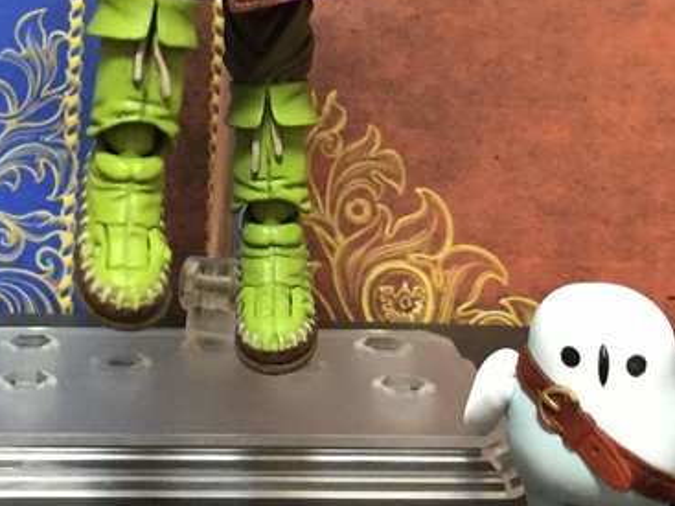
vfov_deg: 17.0
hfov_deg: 23.9
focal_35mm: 81
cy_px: -169
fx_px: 1579
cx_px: 189
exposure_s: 1/24
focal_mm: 4.15
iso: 250
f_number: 2.2
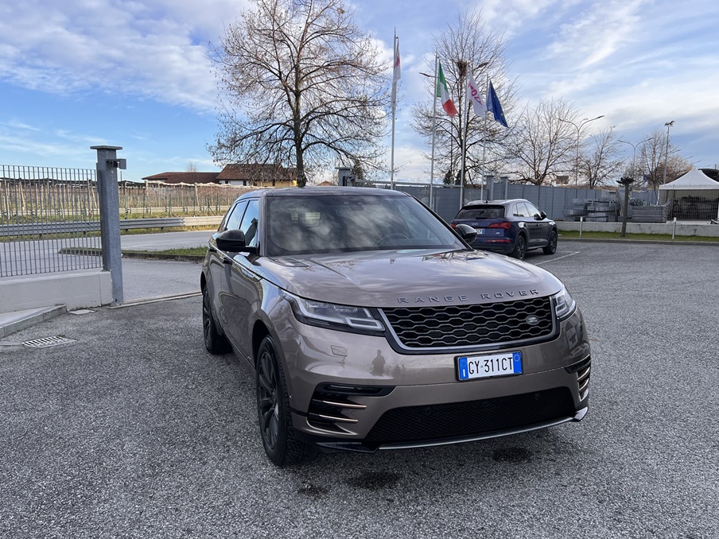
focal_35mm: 29
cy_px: 283
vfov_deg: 48.2
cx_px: 348
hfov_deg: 61.6
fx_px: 602
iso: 50
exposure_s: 1/1196
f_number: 1.5
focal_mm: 5.7
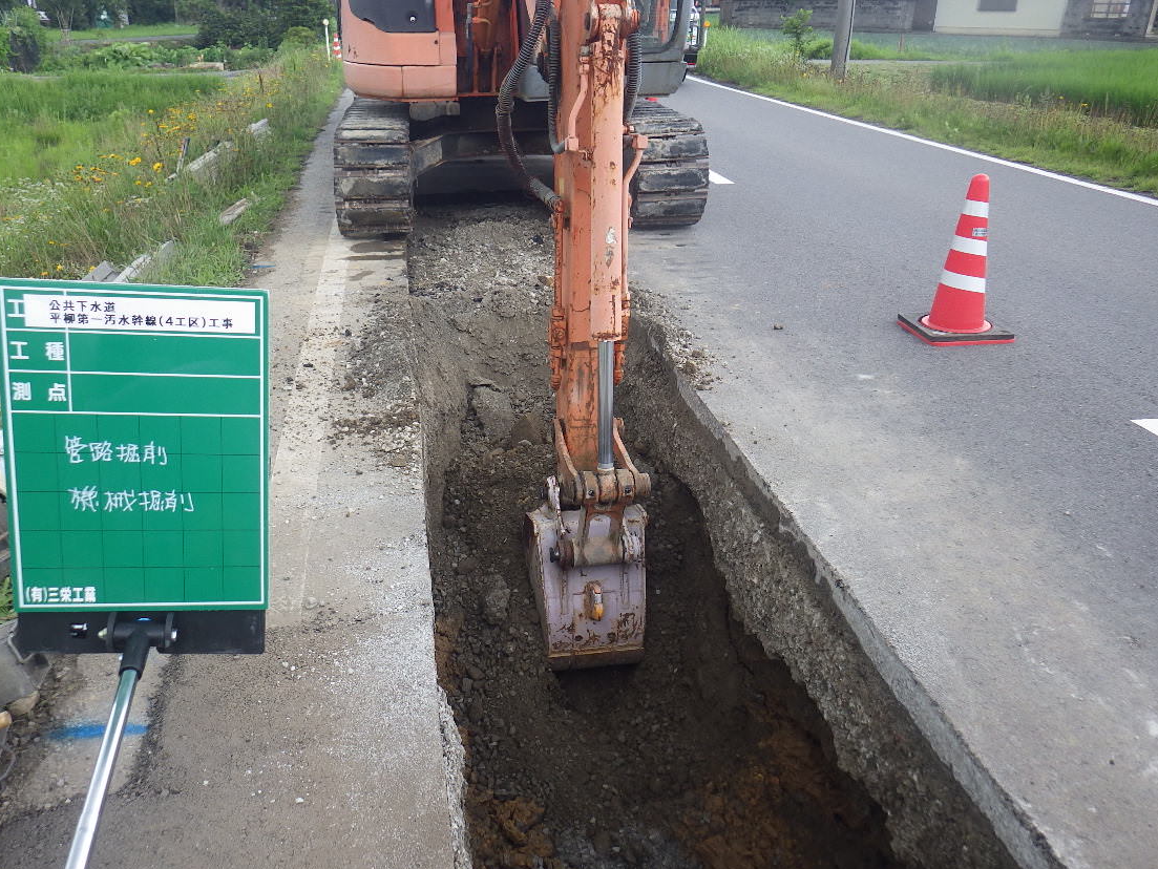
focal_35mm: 29
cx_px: 510
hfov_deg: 61.5
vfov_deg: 48.2
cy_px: 462
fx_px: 970
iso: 125
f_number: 2.8
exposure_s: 1/500
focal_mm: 4.5
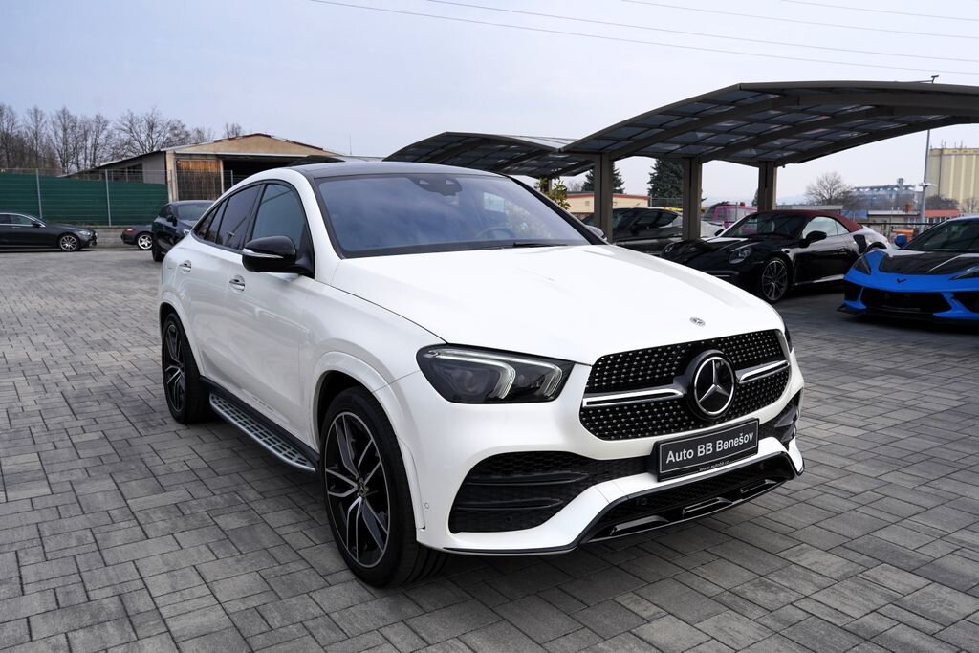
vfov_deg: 43.6
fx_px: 816
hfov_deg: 61.9
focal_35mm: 30
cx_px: 490
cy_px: 326
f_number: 8
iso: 100
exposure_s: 1/400
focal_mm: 30
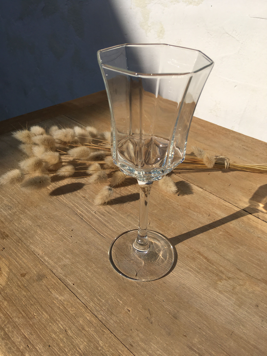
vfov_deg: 61.7
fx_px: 298
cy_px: 178
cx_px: 134
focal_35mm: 29
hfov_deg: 48.2
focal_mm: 4.15
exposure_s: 1/3663
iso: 25
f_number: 2.2
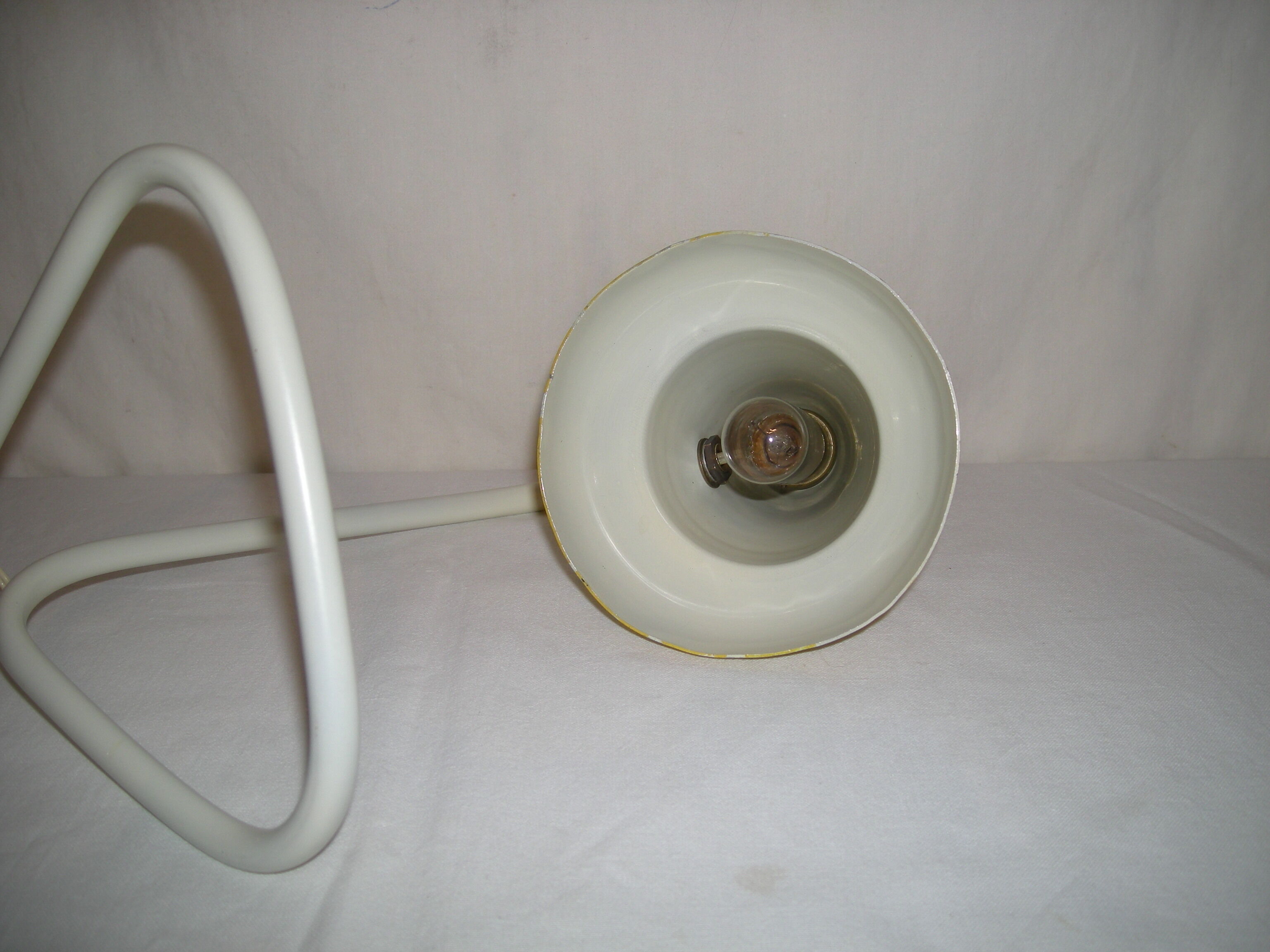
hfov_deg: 52.6
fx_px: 1284
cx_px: 635
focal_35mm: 35
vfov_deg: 40.7
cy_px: 476
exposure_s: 1/30
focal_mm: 5.7
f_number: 2.8
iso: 50
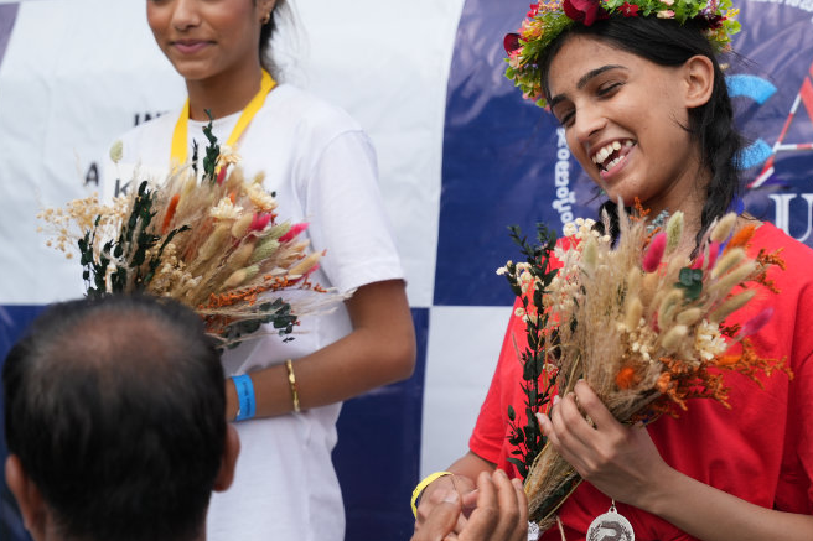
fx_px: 1846
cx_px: 528
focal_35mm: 82
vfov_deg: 16.7
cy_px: 242
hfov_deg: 24.7
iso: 250
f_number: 2.8
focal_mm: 52.5
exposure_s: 1/3200
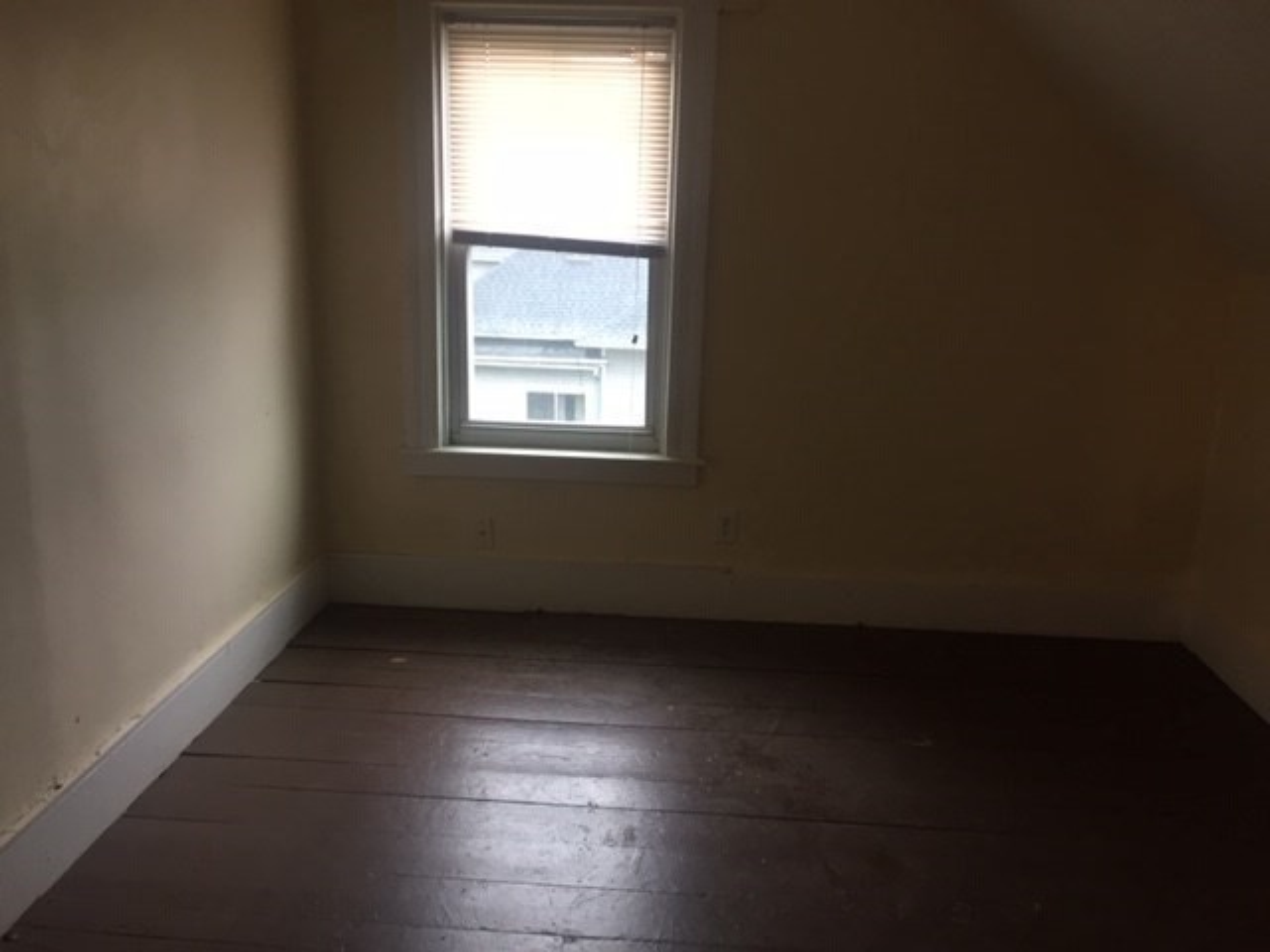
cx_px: 635
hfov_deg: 61.7
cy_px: 476
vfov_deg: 48.2
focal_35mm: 29
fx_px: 1064
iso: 80
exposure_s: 1/30
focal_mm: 4.15
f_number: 2.2
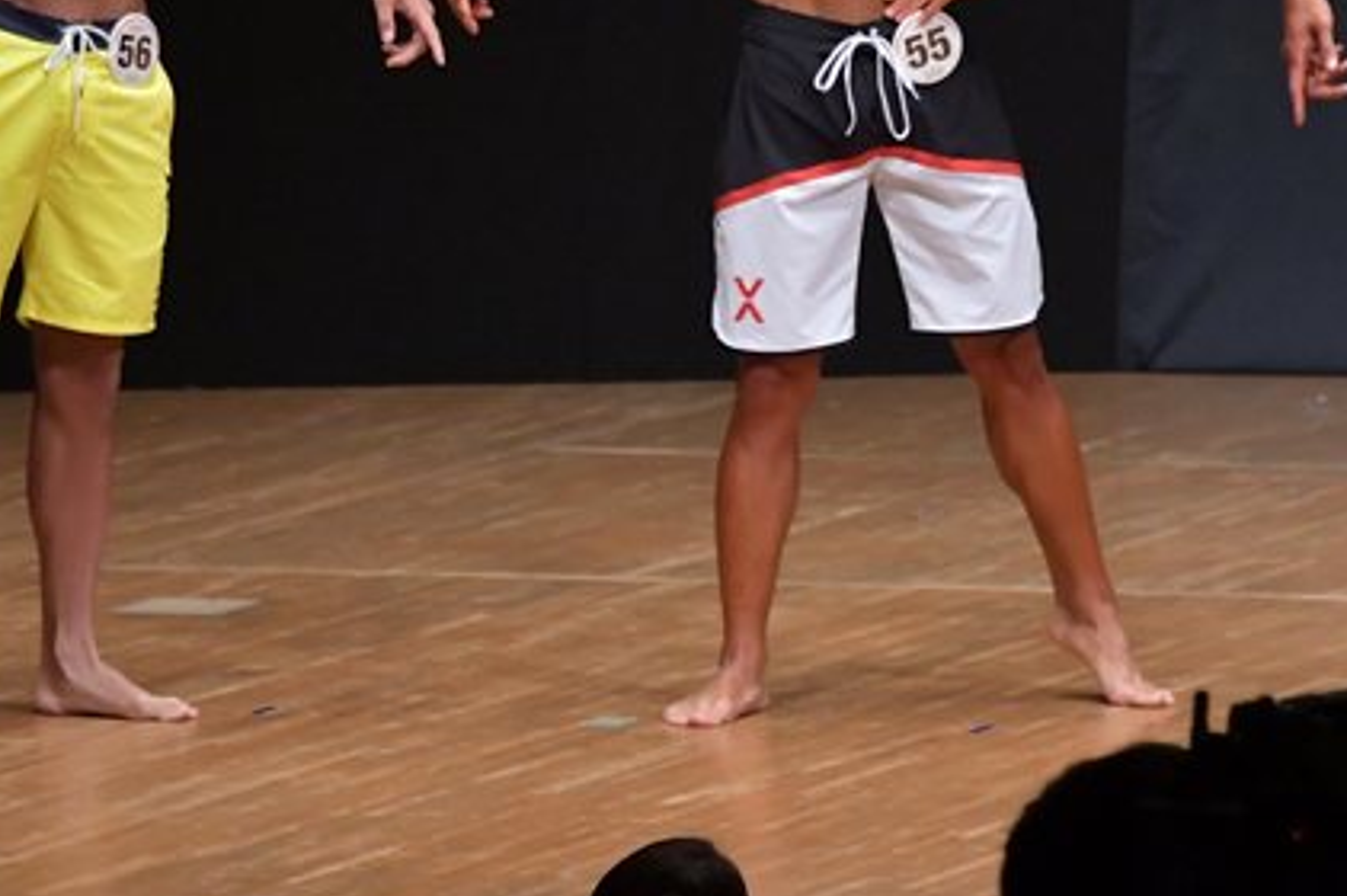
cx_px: 366
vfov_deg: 2.8
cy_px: 134
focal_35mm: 497
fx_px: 18581
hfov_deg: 4.2
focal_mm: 180
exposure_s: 1/400
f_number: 5.6
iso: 6400
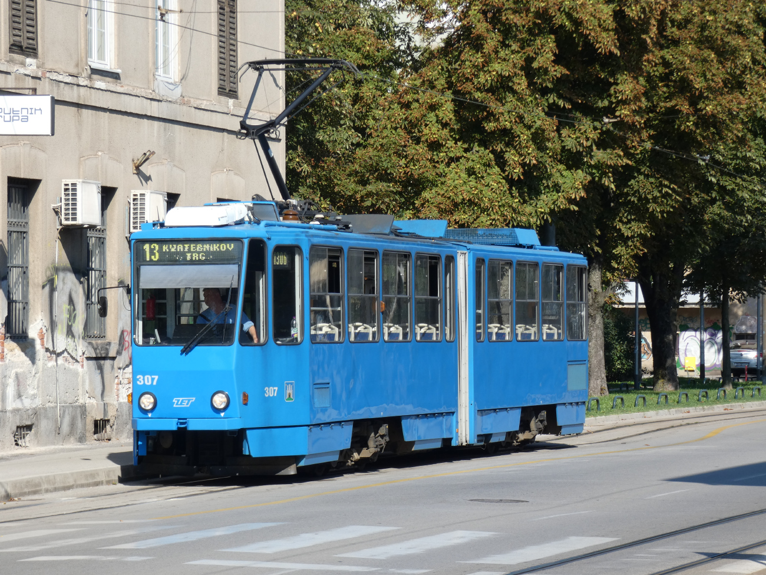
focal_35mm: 173
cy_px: 288
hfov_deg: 11.4
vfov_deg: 8.6
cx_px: 383
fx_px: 3828
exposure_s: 1/320
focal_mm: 30.9
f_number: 5.5
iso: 80
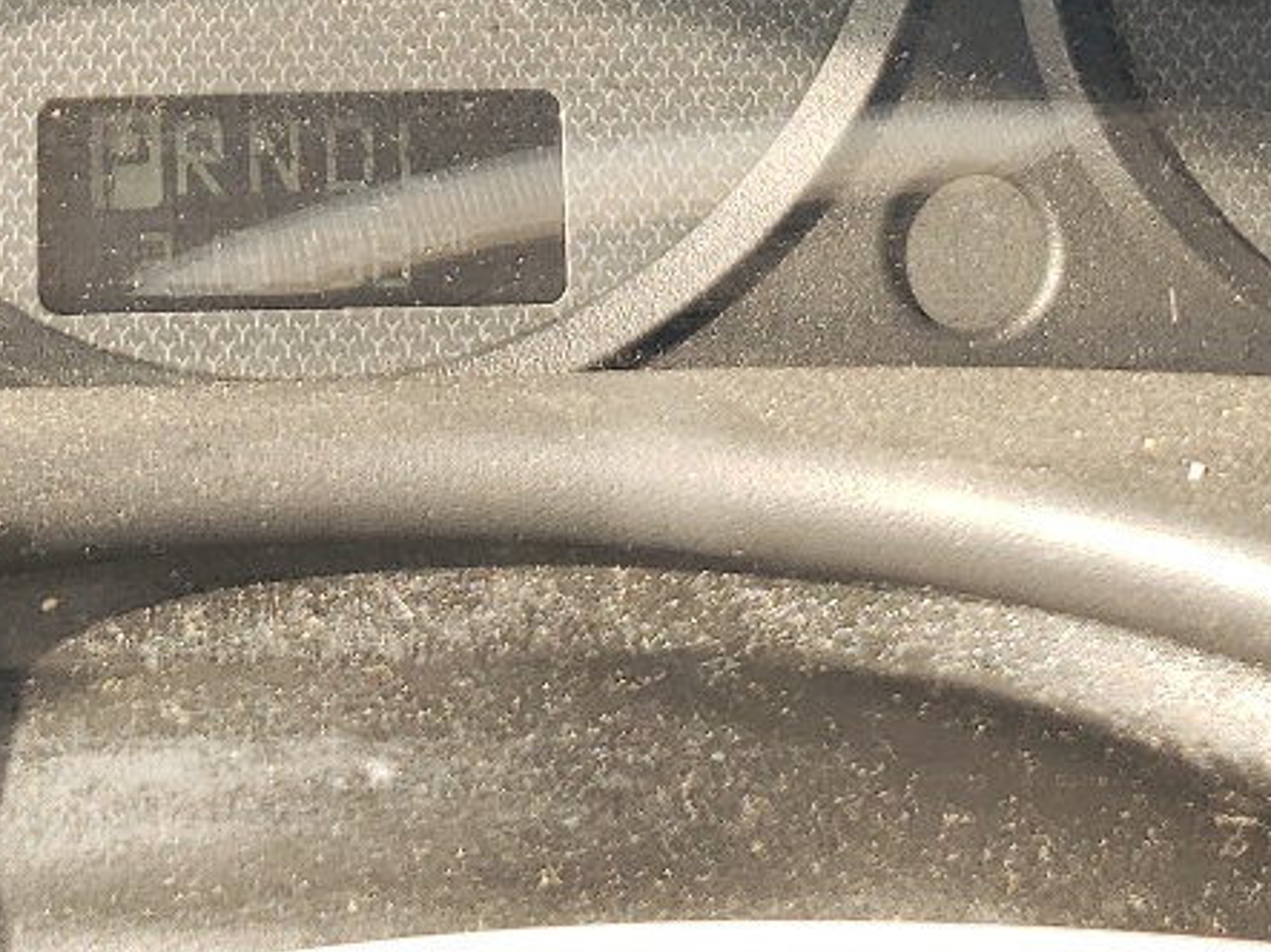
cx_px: 192
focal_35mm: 94
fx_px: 3450
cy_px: -516
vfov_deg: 14.5
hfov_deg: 20.6
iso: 50
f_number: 1.5
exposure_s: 1/278
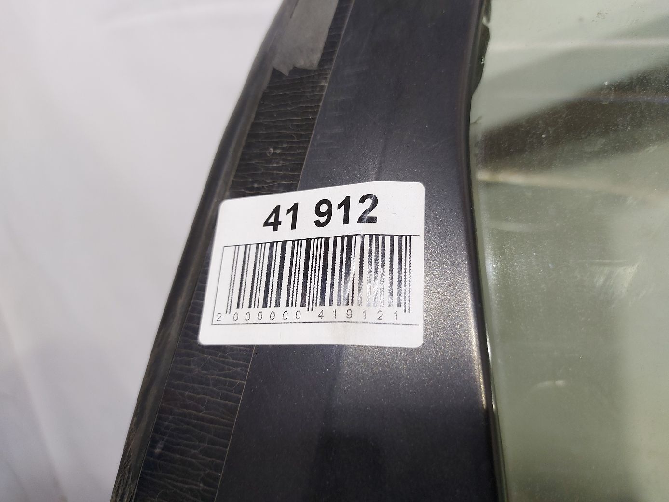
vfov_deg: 56.8
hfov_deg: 71.6
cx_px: 334
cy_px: 251
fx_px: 464
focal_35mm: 24
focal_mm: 5.23
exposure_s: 1/50
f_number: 1.8
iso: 100
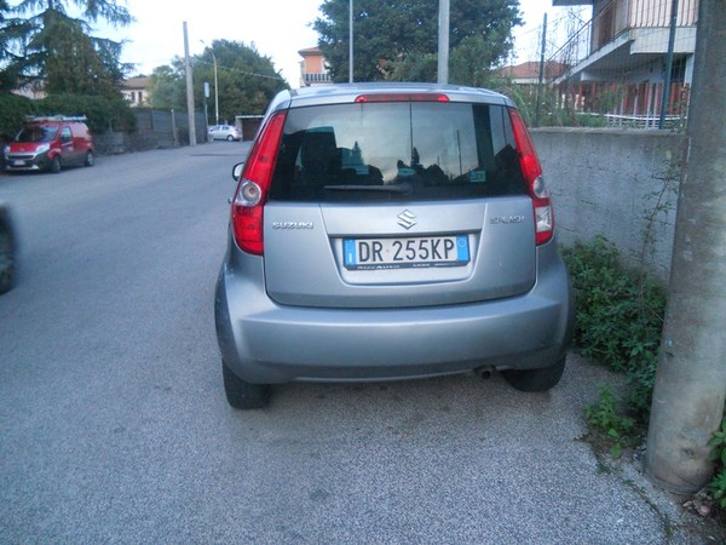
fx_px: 566
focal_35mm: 27
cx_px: 363
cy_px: 272
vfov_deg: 51.4
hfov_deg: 65.3
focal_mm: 4.9
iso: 400
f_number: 3.2
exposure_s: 1/40
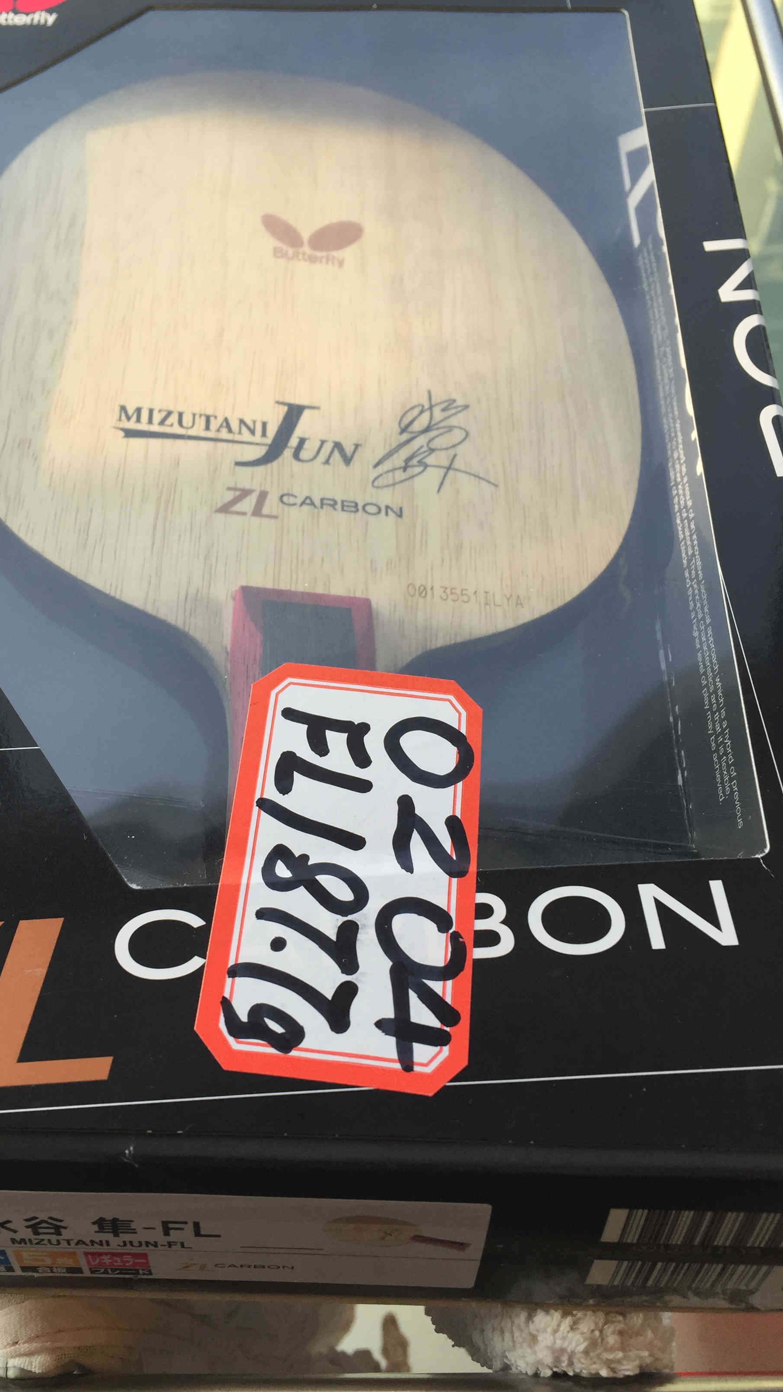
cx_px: 291
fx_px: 1181
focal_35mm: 32
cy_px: 688
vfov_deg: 61.0
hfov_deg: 36.5
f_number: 2.2
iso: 32
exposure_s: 1/366
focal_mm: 4.15
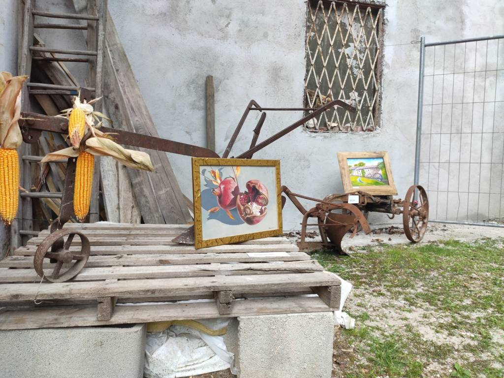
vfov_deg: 53.1
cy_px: 189
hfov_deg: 67.3
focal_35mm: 26
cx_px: 252
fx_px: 379
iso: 112
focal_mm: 4.77
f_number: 1.75
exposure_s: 1/145
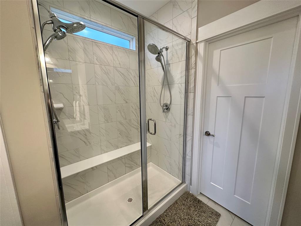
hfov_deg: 102.1
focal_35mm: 14
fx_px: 122
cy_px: 113
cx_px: 150
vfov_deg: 85.7
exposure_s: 1/120
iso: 160
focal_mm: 2.22
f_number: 2.2
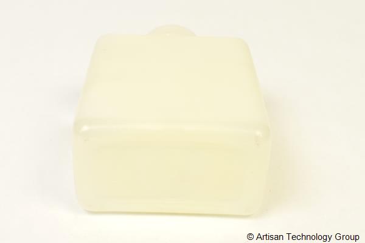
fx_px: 426
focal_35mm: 42
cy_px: 122
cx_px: 182
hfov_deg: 46.4
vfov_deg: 31.9
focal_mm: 28
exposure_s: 1/200
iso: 200
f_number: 16
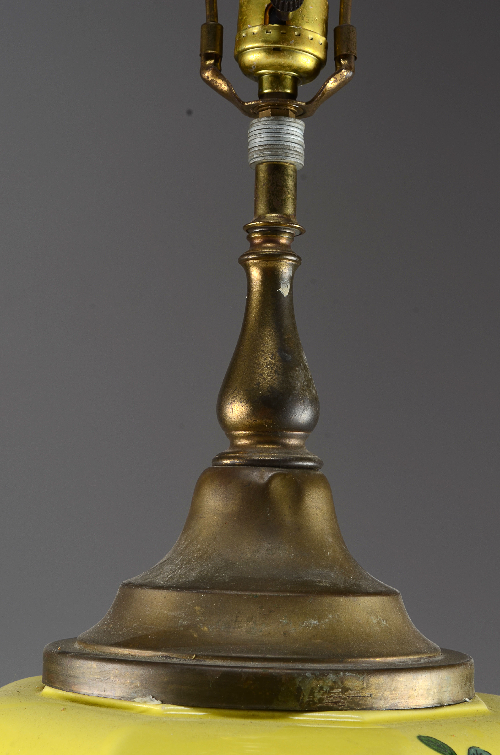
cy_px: 378
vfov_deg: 28.1
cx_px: 250
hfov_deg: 18.8
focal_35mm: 72
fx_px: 1507
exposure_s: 1/80
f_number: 14
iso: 100
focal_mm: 48
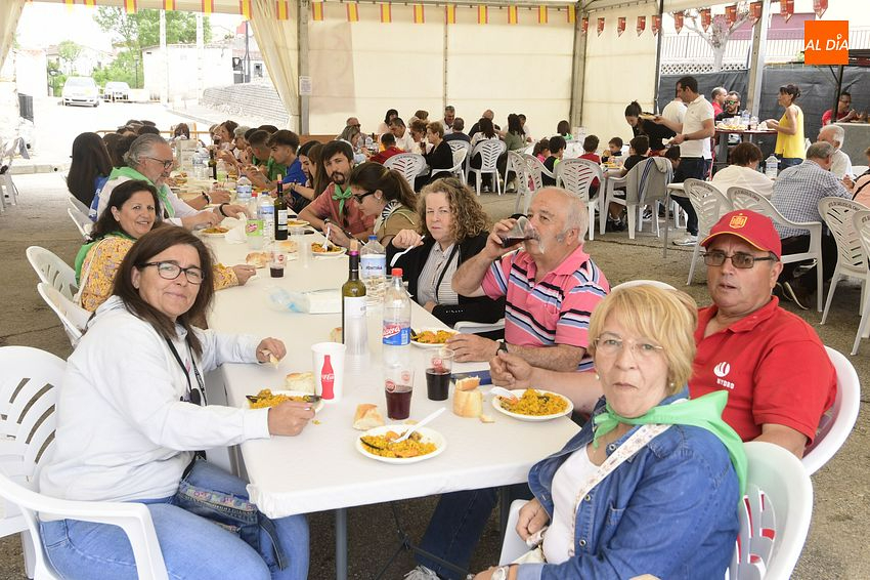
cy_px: 290
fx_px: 870
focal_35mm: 36
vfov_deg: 36.8
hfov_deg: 53.2
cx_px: 435
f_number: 7.1
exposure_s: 1/125
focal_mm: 24
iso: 320
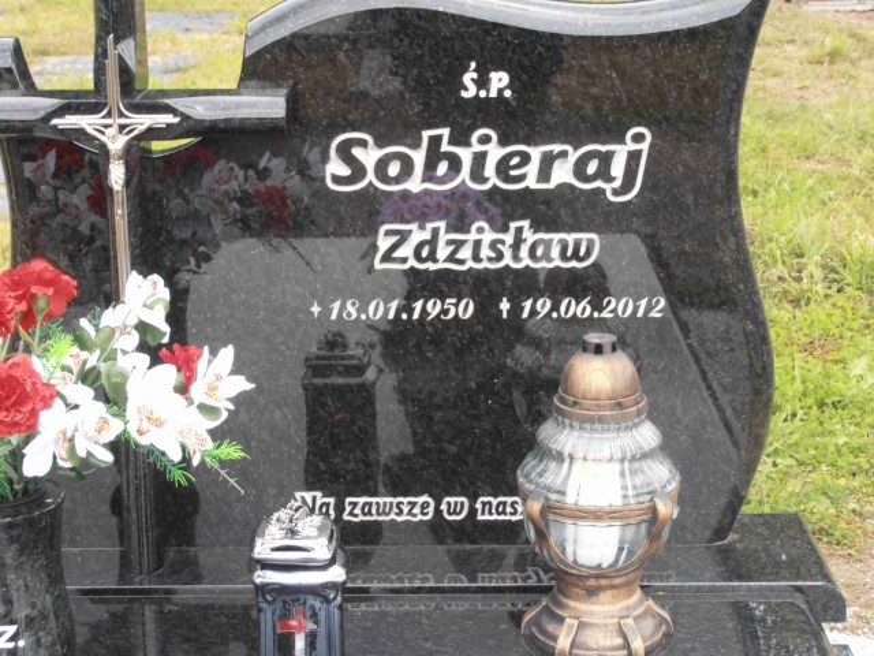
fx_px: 2222
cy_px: 328
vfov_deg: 16.8
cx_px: 437
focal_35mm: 88
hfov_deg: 22.3
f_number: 5.1
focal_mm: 15.51
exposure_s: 1/100
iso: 80
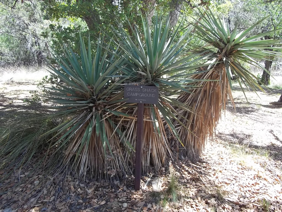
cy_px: 106
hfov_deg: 56.8
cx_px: 141
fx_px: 261
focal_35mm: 32
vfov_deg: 44.2
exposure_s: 1/160
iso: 80
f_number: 2.9
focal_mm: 5.7
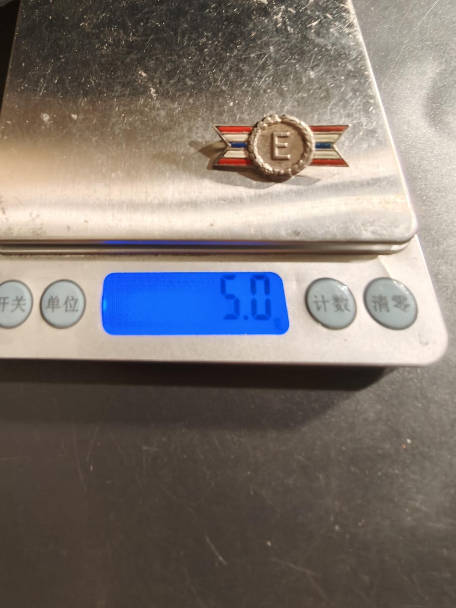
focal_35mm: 23
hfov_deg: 58.9
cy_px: 304
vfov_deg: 73.9
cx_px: 228
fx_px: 404
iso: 320
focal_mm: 2.32
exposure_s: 1/50
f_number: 2
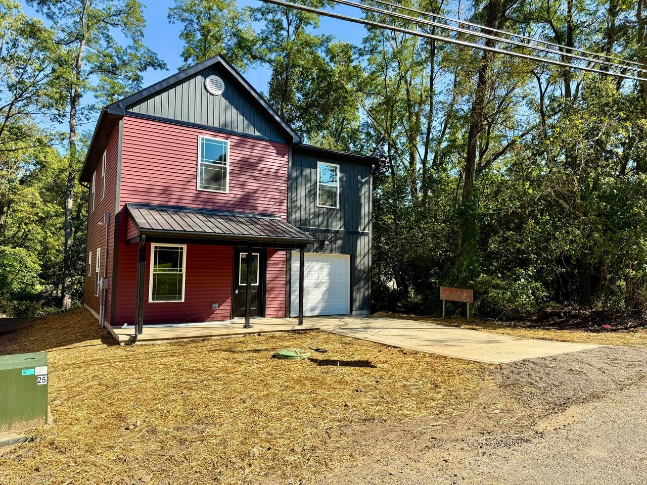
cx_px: 324
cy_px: 242
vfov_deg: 56.8
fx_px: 449
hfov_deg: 71.6
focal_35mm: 24
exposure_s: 1/2299
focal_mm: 6.76
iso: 80
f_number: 1.78
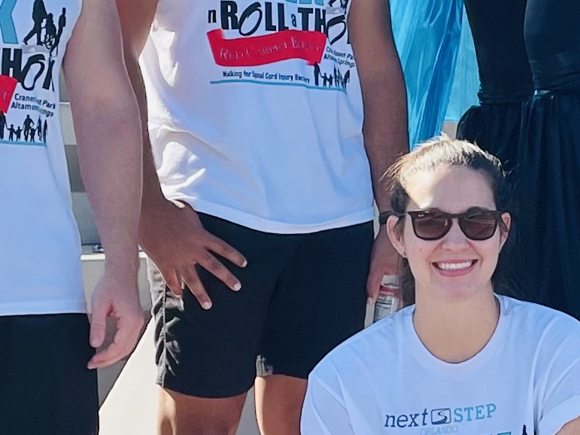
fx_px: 2278
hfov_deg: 13.8
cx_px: 803
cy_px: 123
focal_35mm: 136
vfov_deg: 10.9
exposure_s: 1/1247
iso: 32
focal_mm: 4.2
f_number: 1.6
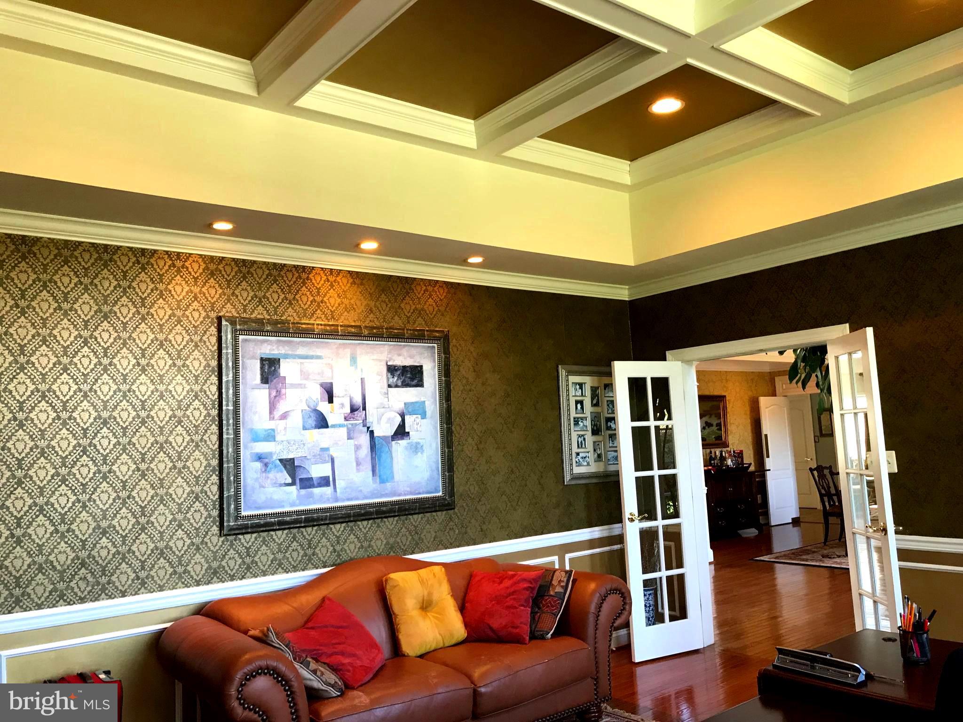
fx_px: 779
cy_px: 361
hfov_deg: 63.4
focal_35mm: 28
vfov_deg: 49.7
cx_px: 482
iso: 40
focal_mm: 3.99
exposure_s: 1/24
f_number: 1.8
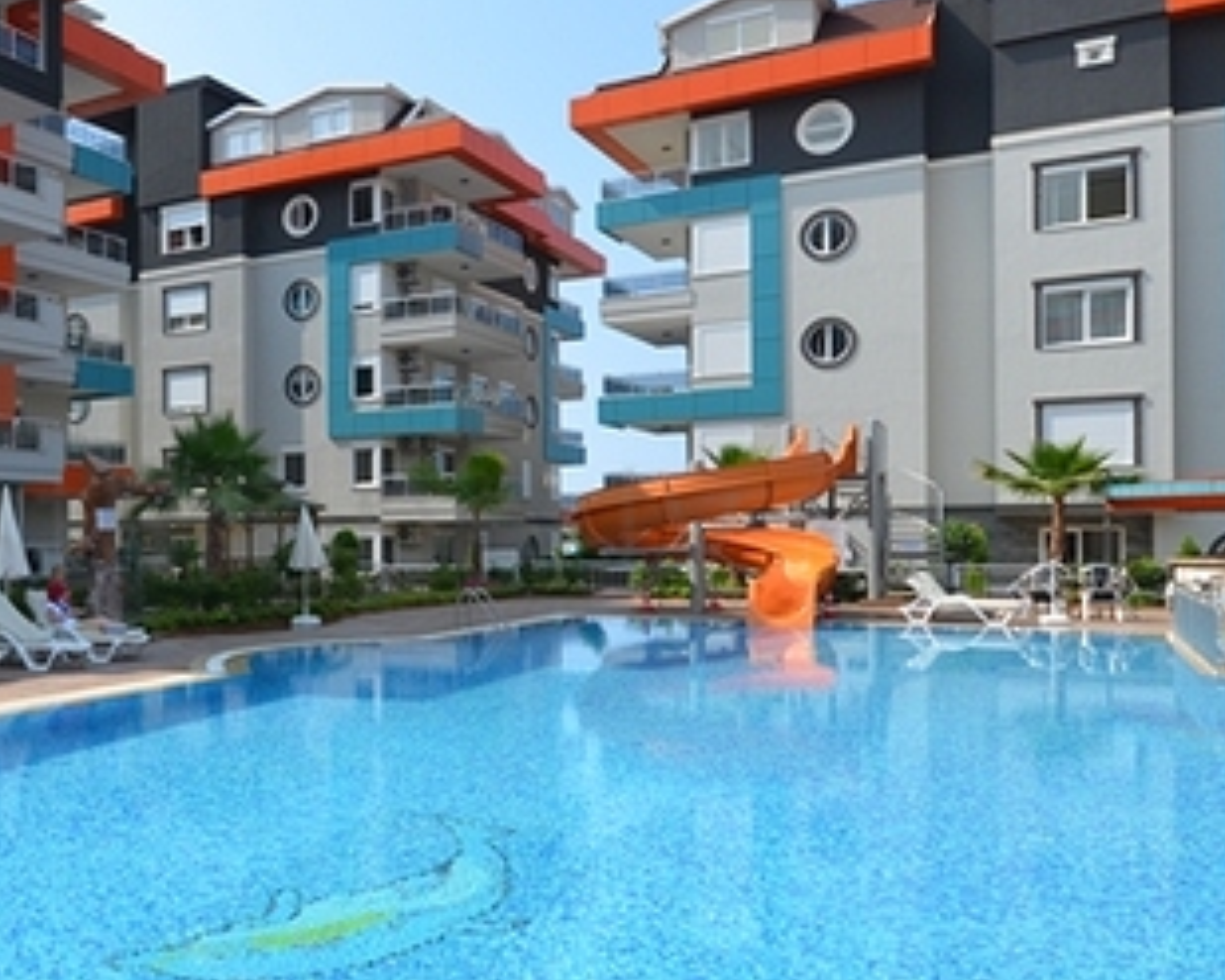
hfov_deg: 51.2
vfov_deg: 44.5
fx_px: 1196
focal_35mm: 33
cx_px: 264
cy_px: 492
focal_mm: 10
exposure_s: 1/200
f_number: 8
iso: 100
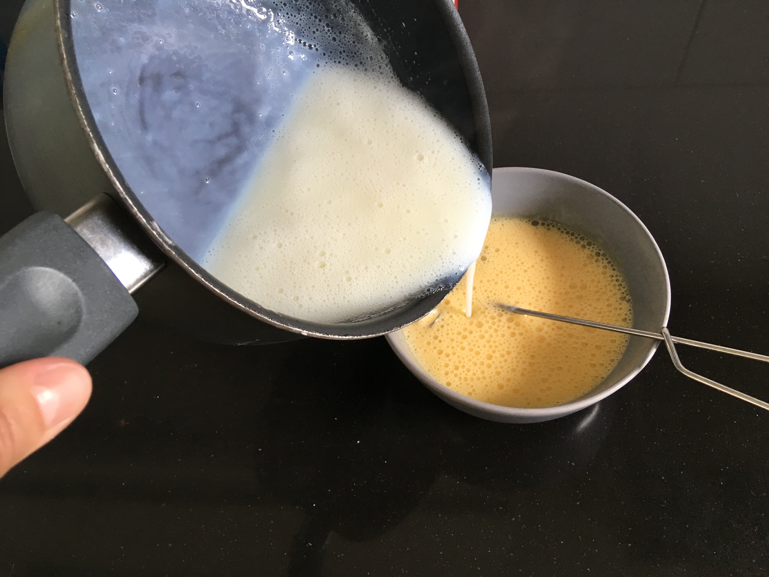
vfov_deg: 48.2
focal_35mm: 29
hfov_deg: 61.7
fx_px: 644
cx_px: 384
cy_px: 288
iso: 50
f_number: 2.2
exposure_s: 1/33
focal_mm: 4.15
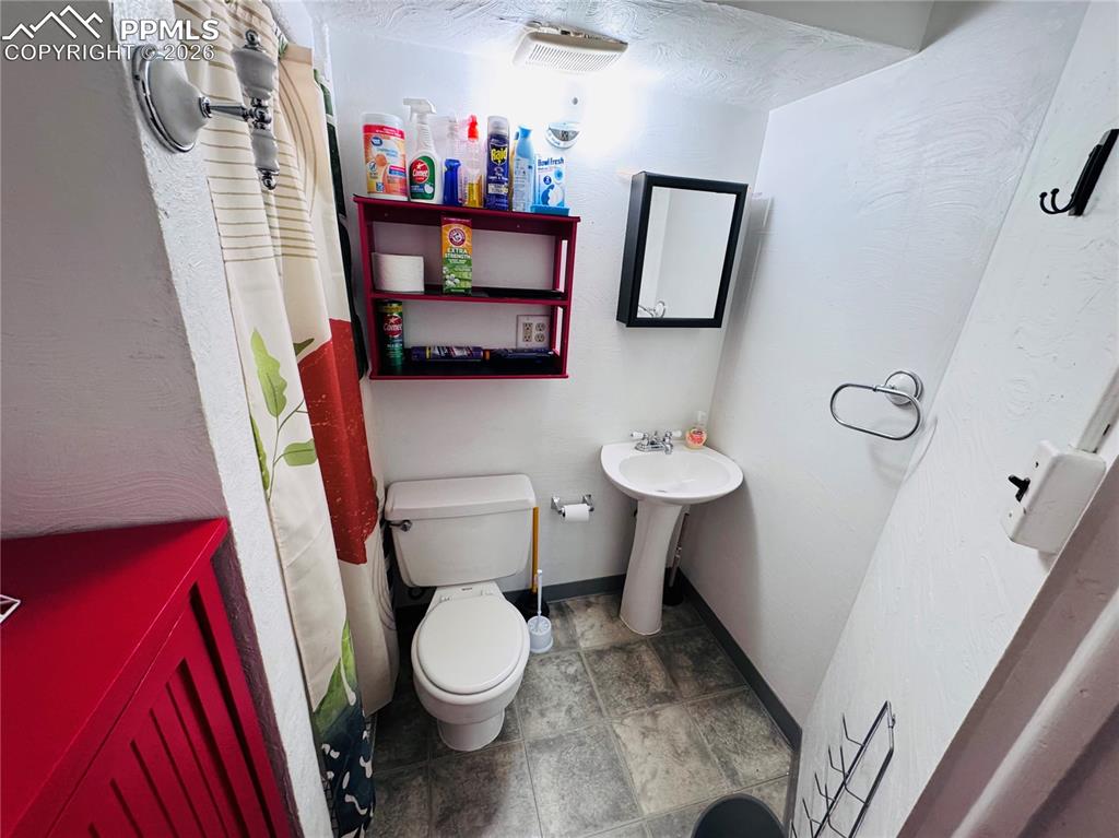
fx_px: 452
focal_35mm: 14
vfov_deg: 85.6
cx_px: 560
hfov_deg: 102.1
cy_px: 419
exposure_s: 1/60
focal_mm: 2.22
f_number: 2.2
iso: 250
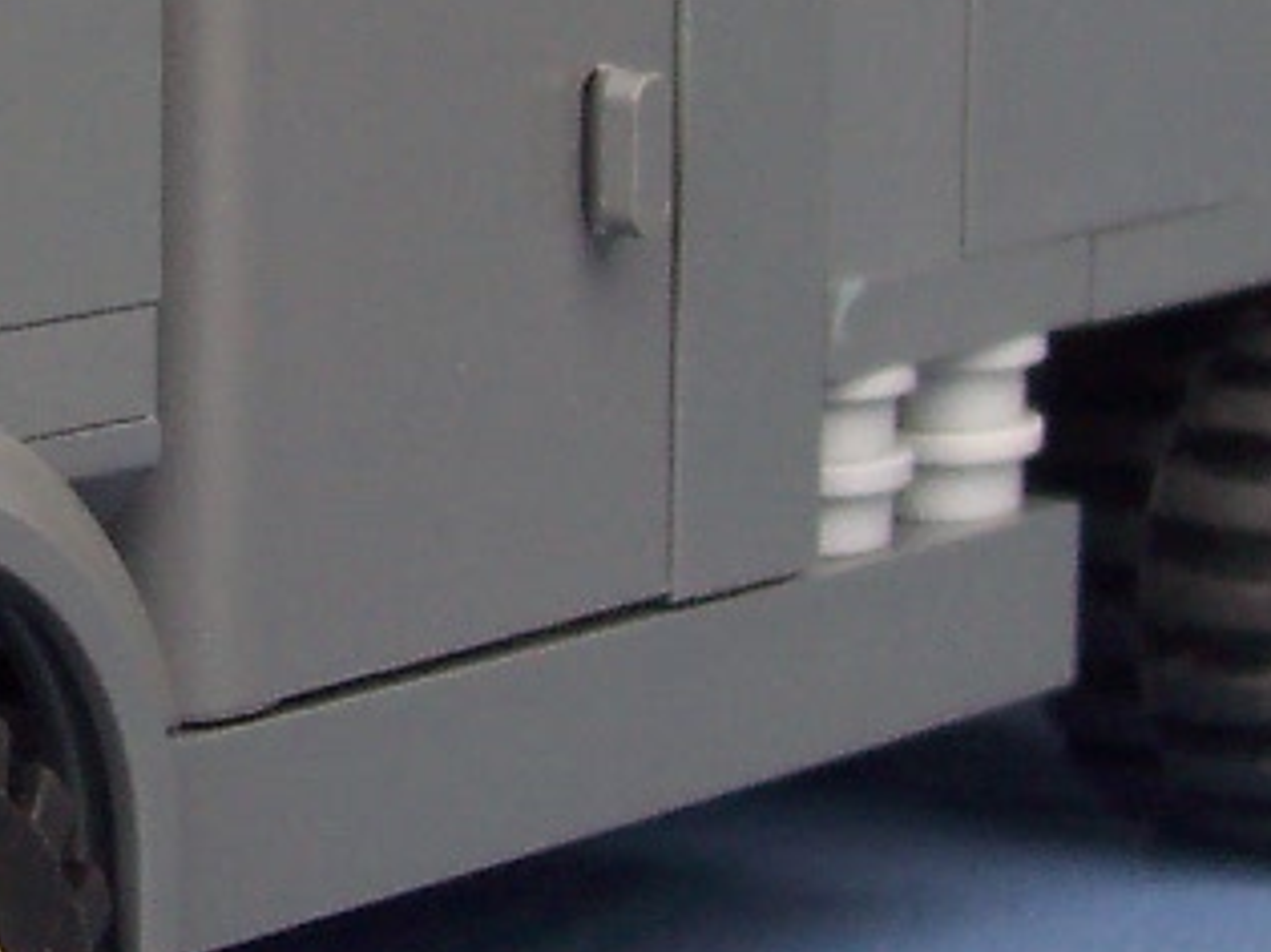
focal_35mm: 141
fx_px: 5175
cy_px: 48
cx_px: -101
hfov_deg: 13.7
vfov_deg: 10.4
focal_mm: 5.6
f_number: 2.8
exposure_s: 1/180
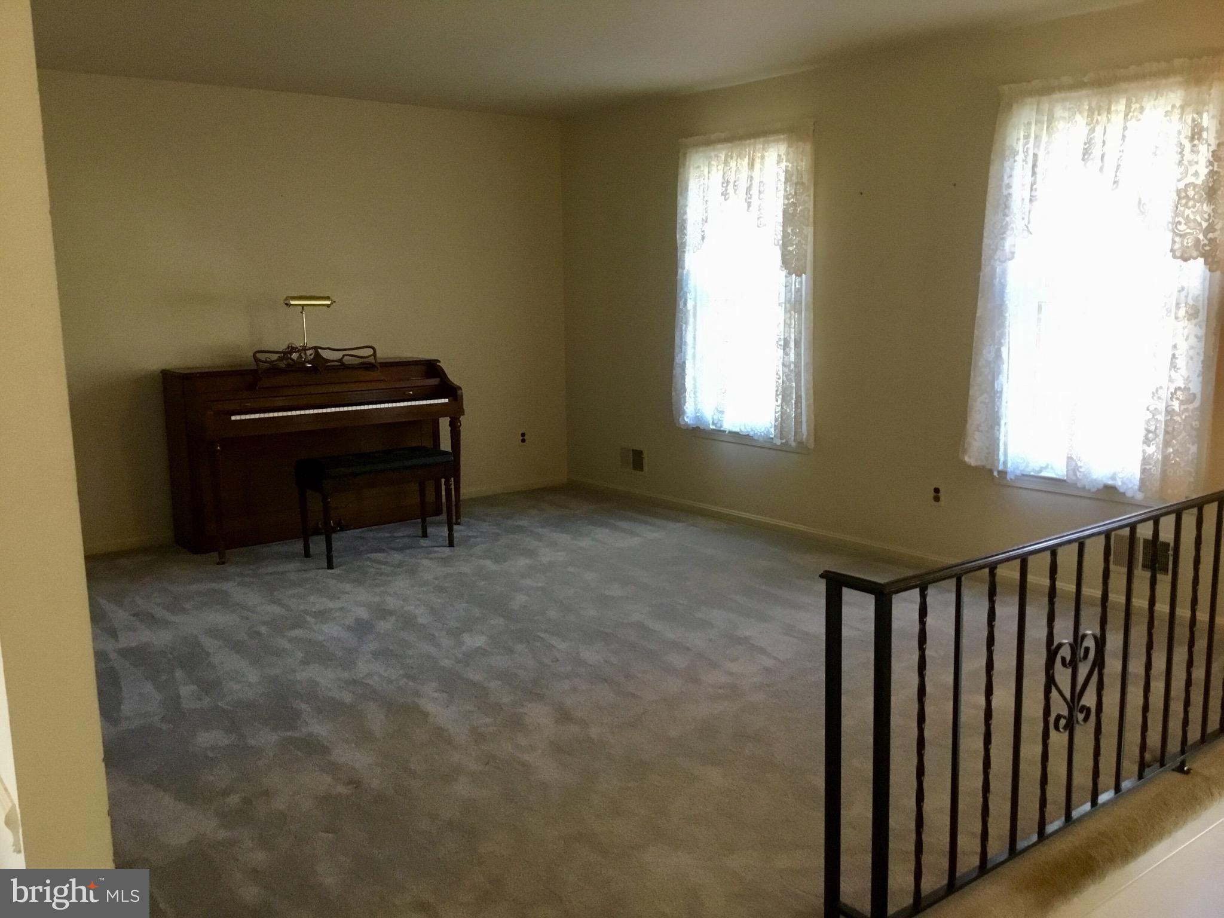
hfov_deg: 58.4
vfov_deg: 45.4
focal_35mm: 31
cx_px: 612
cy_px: 459
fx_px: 1096
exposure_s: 1/30
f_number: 2.4
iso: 160
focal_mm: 3.3
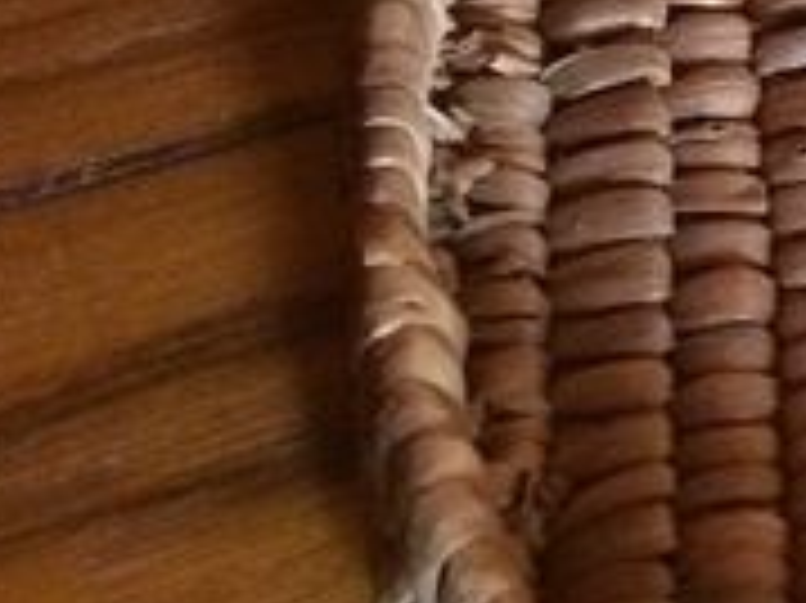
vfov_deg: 9.6
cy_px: -232
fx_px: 3514
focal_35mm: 151
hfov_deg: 12.0
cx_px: 1490
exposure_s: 1/20
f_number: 2.2
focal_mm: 4.12
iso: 320
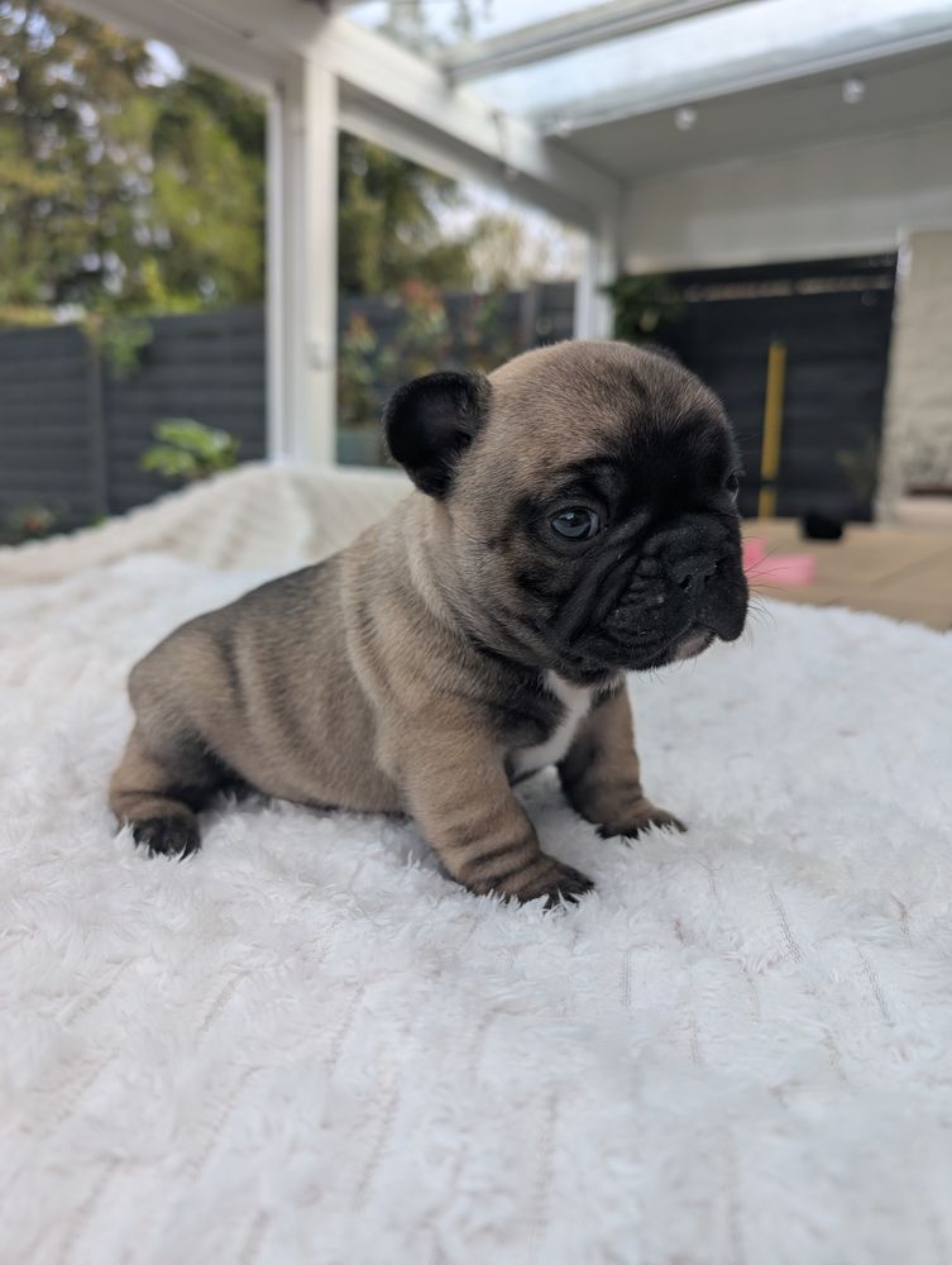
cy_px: 632
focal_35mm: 24
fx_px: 878
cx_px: 476
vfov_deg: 71.5
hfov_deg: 56.9
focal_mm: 6.9
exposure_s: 1/266
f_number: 1.68
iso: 17
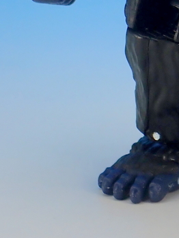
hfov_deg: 5.7
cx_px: 257
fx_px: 1778
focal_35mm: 258
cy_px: -98
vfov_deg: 7.6
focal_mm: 15.66
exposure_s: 1/20
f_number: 4.5
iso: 100
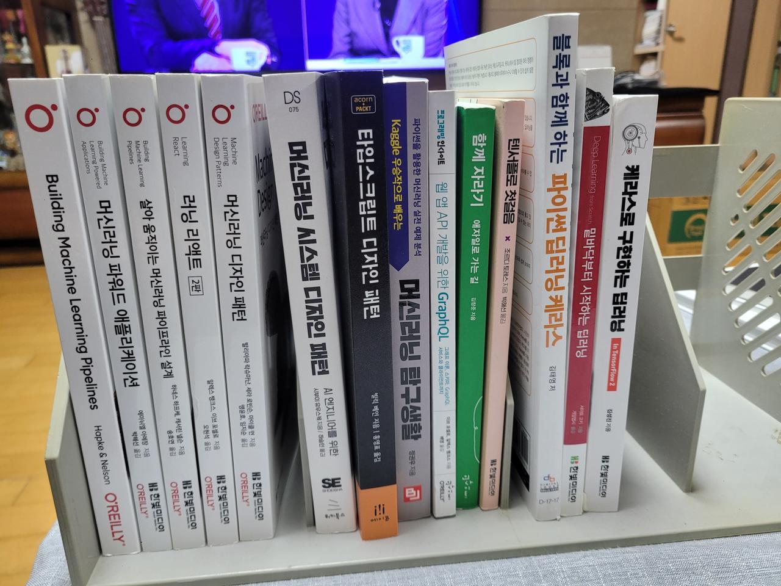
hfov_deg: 67.3
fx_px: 587
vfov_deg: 53.1
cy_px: 293
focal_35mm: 26
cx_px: 390
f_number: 1.8
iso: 160
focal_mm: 5.4
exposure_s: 1/60
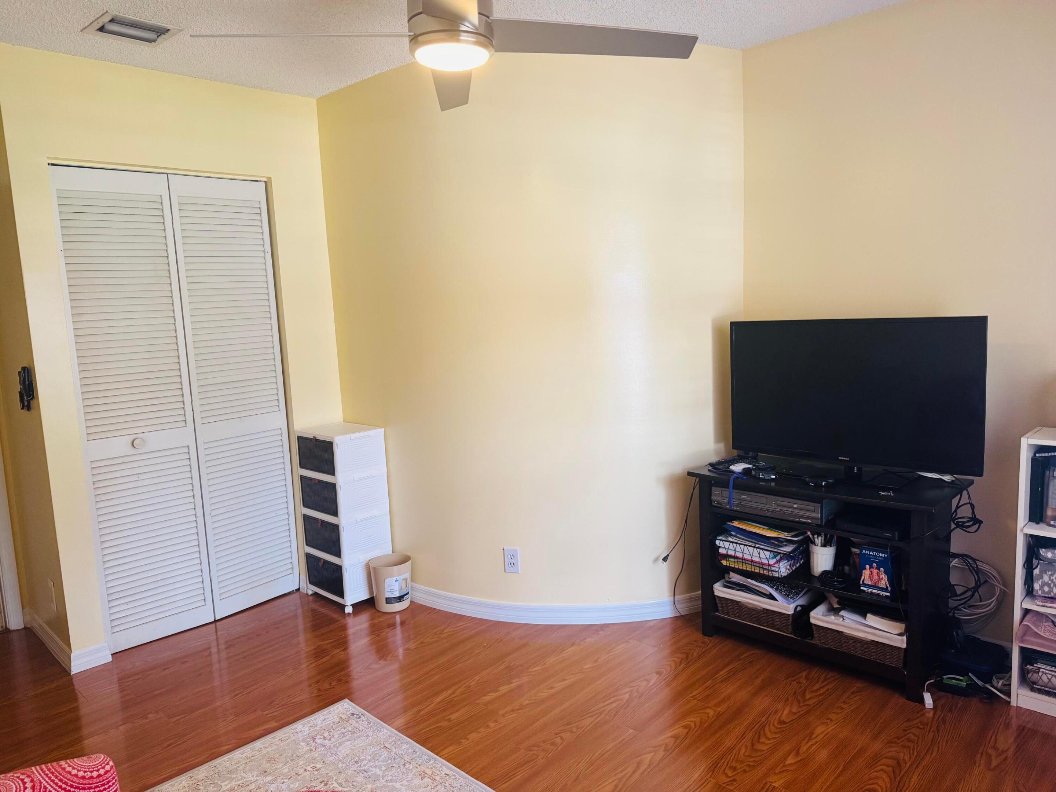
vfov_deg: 56.8
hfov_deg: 71.6
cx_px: 528
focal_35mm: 24
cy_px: 396
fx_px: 732
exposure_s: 1/60
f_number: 1.78
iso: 250
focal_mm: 6.76
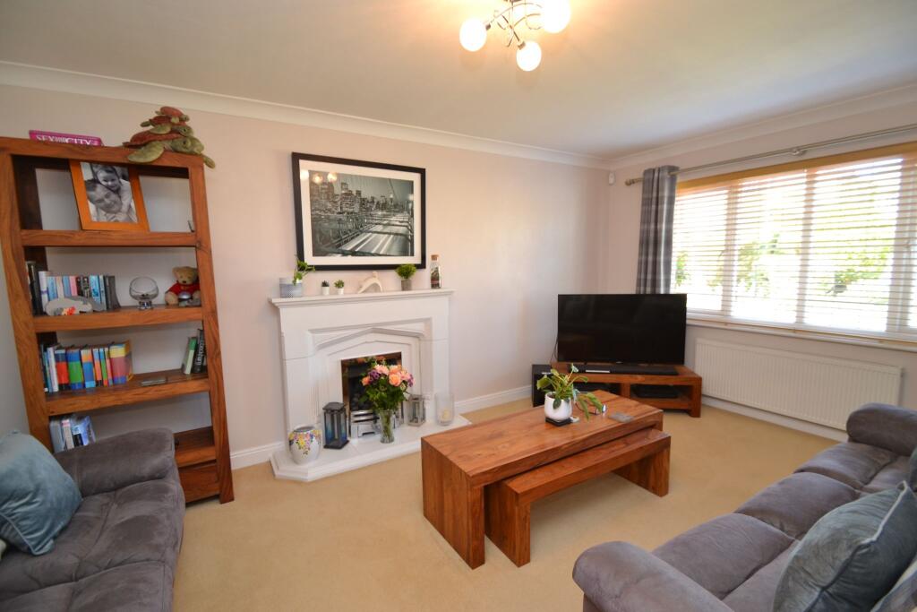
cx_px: 458
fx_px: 382
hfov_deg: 100.4
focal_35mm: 15
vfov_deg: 77.3
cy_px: 306
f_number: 3.5
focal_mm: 10
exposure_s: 1/60
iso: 560
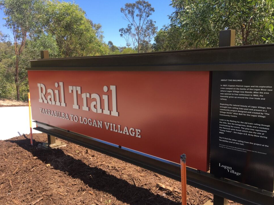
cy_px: 107
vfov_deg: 45.4
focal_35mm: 31
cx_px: 136
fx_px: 245
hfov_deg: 58.4
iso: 25
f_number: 2.2
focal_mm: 4.15
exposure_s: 1/712
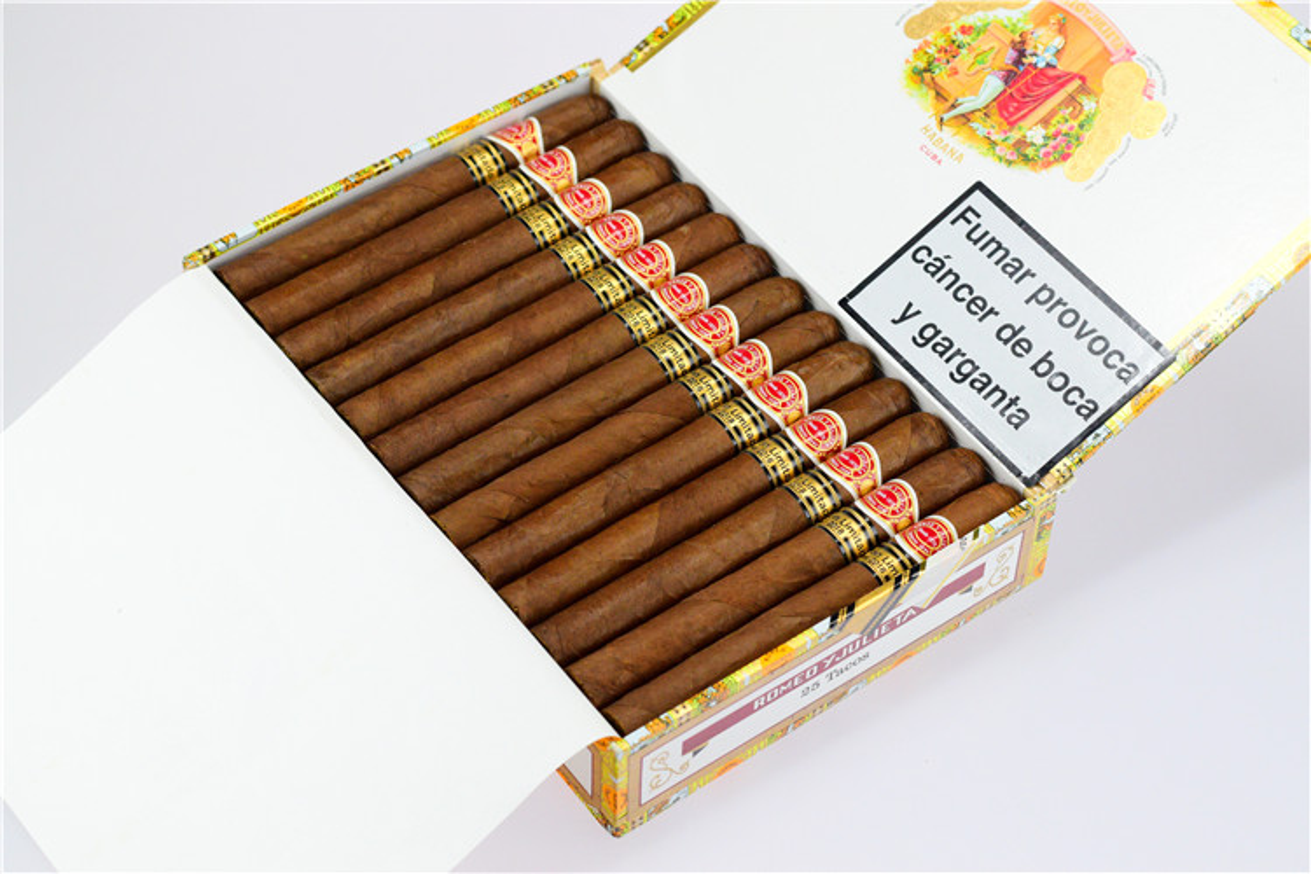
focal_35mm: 75
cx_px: 656
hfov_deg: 27.0
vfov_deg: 18.2
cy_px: 437
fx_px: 2731
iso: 1600
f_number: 5.6
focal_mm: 50
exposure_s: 1/500
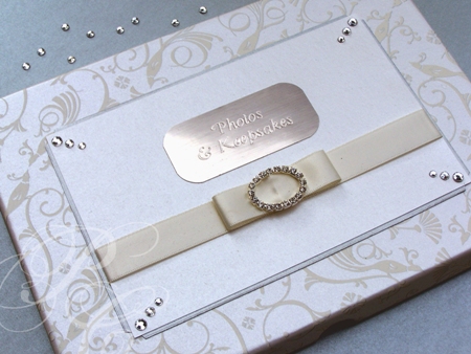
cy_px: 177
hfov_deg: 29.0
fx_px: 912
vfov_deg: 22.0
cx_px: 236
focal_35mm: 67
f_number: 4.5
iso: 80
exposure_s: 1/800
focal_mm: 11.1
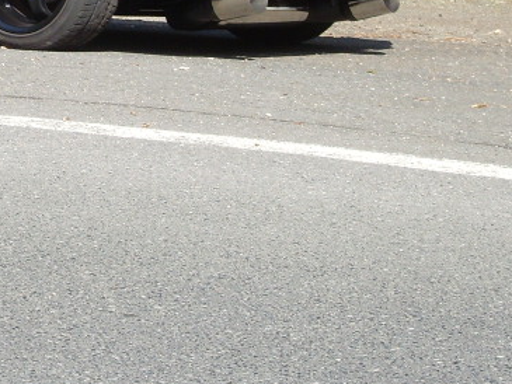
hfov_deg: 8.7
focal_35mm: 227
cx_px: -4
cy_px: -144
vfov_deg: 6.5
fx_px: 3359
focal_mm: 13.5
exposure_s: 1/250
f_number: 4.6
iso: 80
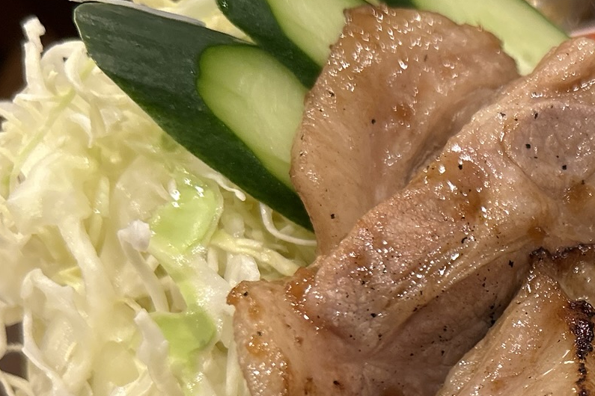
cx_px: 600
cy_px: 406
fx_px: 1124
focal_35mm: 68
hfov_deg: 27.8
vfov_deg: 19.4
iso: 200
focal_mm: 5.7
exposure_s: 1/60
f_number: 1.5
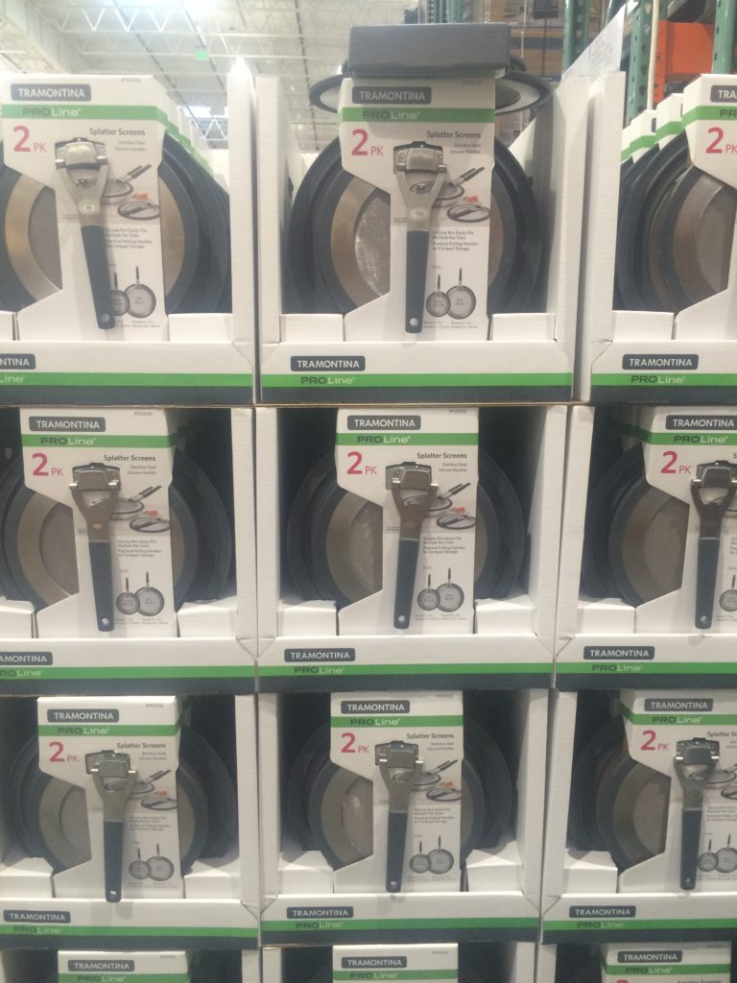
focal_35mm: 29
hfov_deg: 48.2
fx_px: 823
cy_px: 492
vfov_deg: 61.7
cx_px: 368
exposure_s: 1/30
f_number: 2.2
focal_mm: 4.15
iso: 125
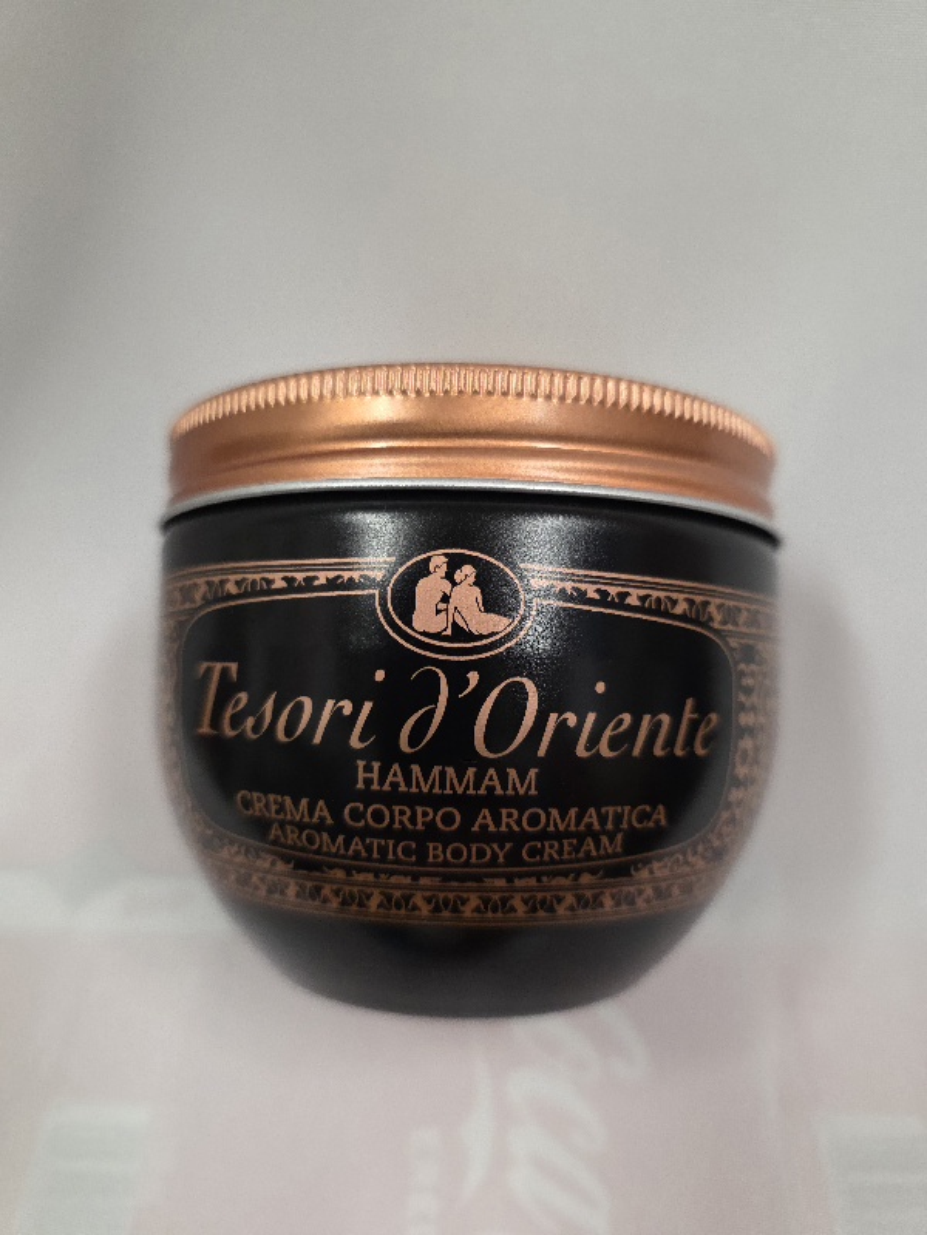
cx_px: 464
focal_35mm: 23
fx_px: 821
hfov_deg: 58.9
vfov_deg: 73.9
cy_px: 618
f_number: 1.7
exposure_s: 1/101
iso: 400
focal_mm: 6.3
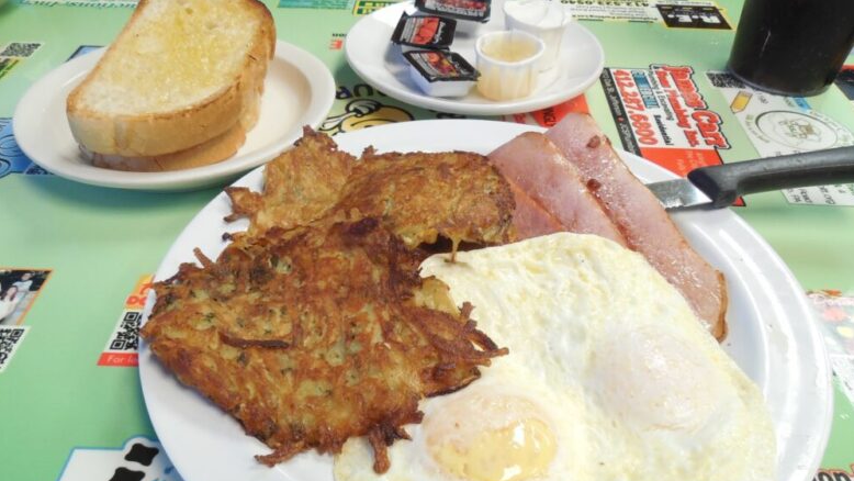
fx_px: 634
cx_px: 420
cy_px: 293
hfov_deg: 67.9
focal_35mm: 28
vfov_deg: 41.3
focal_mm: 4.5
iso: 320
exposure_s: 1/30
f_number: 3.3
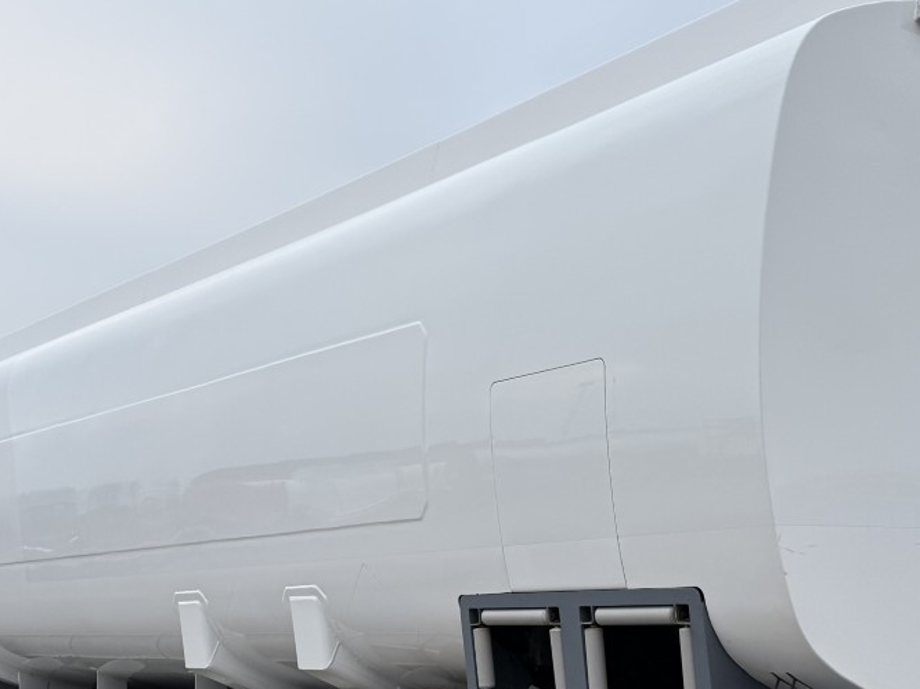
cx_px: 515
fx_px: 1381
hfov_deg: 36.8
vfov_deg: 27.5
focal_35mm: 52
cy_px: 544
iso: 80
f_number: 1.78
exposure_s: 1/1139
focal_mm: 6.76
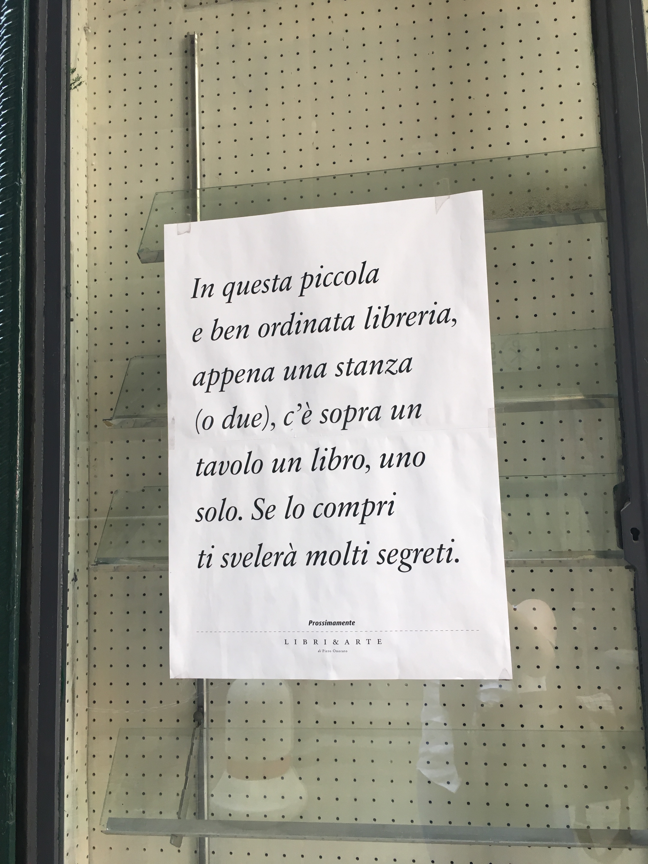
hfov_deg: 48.2
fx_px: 724
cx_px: 324
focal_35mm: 29
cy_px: 432
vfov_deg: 61.7
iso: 25
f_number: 2.2
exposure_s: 1/33
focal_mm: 4.15
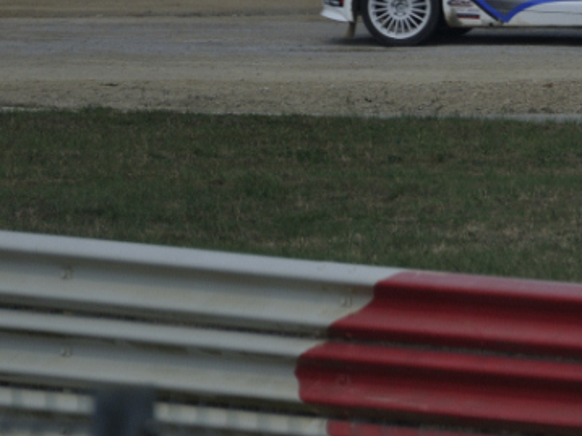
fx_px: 20219
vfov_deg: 1.2
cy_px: -5
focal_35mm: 1203
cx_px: 733
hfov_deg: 1.6
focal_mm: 300
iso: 200
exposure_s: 1/1000
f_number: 5.6
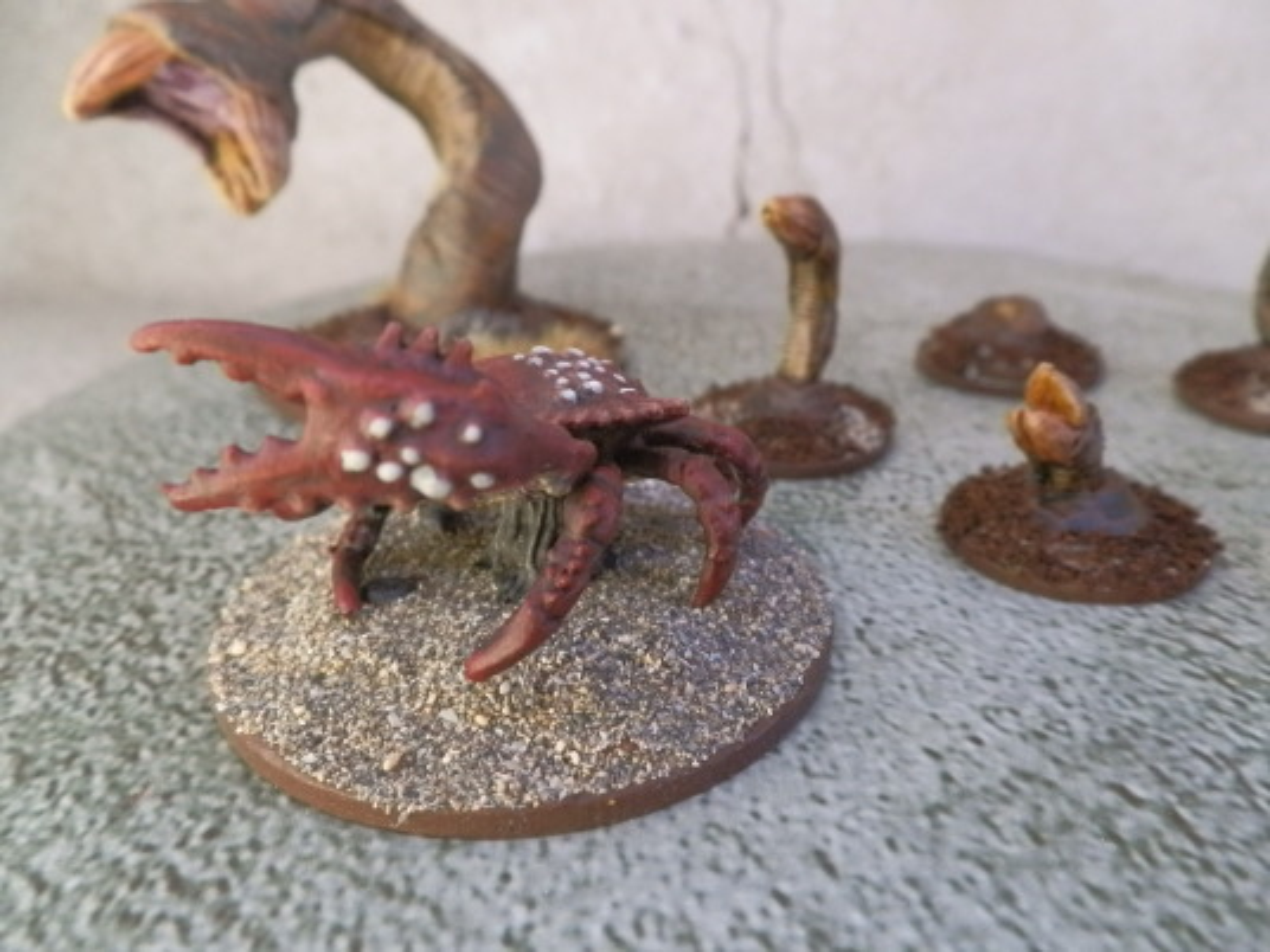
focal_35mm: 28
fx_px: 1027
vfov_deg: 49.7
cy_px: 476
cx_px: 635
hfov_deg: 63.4
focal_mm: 5
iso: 400
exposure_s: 1/100
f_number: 3.1
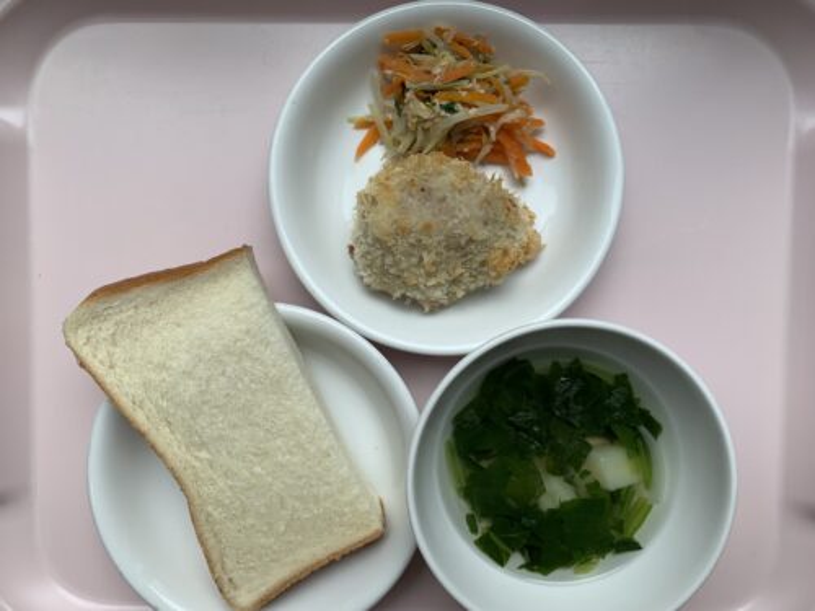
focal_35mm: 26
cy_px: 306
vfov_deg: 53.1
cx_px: 408
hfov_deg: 67.3
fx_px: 612
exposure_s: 1/478
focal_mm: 4.25
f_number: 1.8
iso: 25
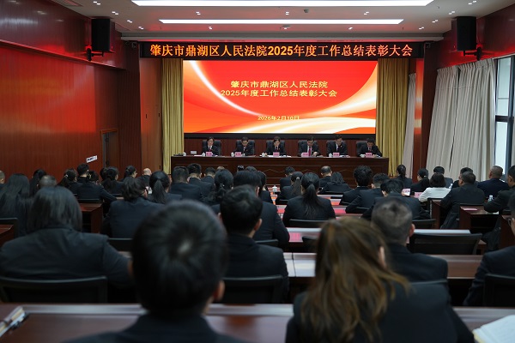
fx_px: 572
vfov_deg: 33.4
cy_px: 172
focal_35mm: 40
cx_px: 258
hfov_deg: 48.5
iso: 1000
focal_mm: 40
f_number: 4
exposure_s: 1/200
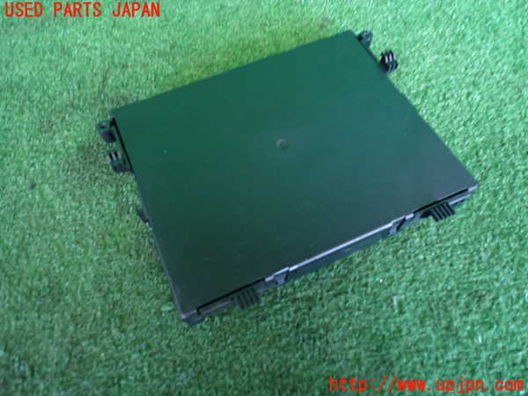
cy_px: 198
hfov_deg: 69.4
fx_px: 381
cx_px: 264
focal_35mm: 25
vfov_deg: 54.9
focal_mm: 4.5
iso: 500
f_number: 2
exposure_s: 1/30
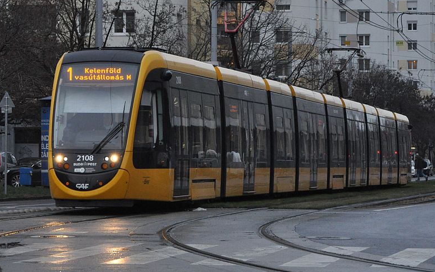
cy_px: 80
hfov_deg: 13.3
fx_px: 1870
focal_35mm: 158
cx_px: 198
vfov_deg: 8.3
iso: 1600
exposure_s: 1/125
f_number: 5.3
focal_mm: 75
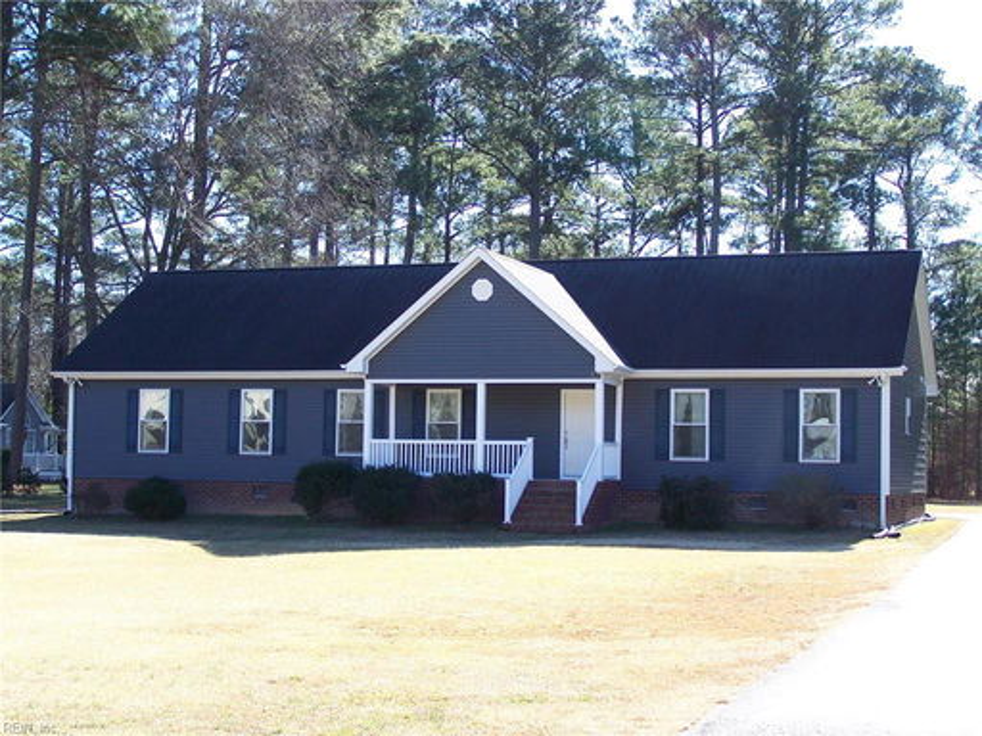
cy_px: 368
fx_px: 1816
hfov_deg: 30.3
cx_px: 491
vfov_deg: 22.9
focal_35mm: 64
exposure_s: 1/200
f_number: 3.2
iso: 64
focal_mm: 10.7
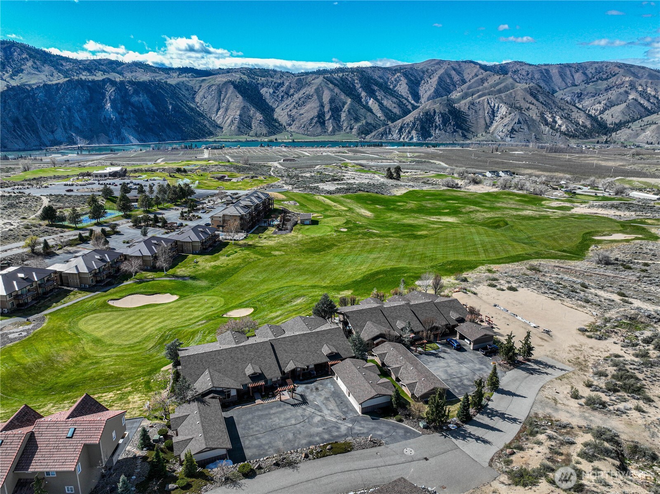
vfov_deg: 56.8
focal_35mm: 24
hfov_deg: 71.6
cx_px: 330
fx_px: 457
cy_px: 247
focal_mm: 12.29
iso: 130
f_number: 2.8
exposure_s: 1/2000
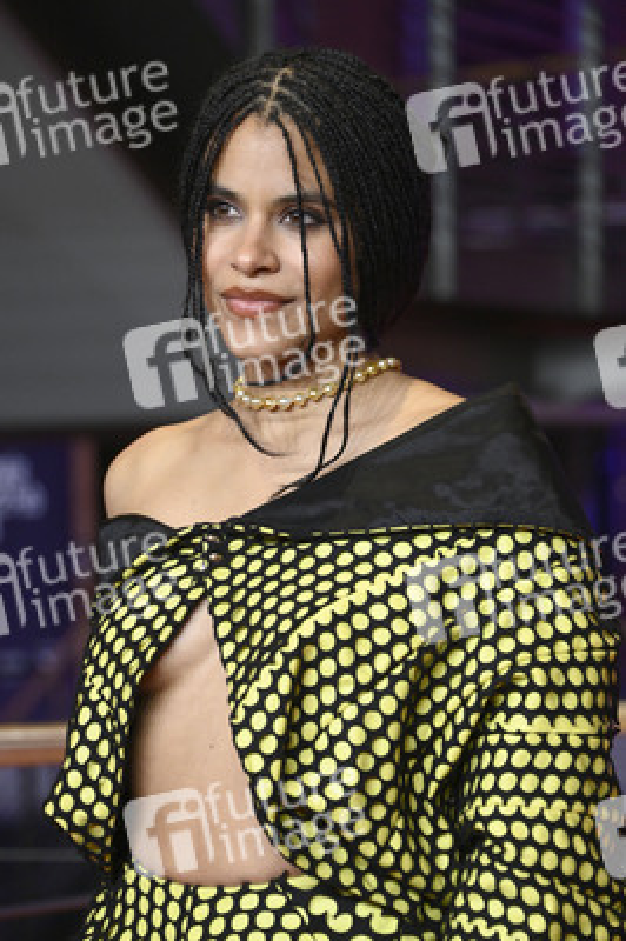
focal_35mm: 135
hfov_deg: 10.1
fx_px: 3527
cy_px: 470
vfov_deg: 15.2
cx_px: 313
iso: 5000
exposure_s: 1/250
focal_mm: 135
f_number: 5.6
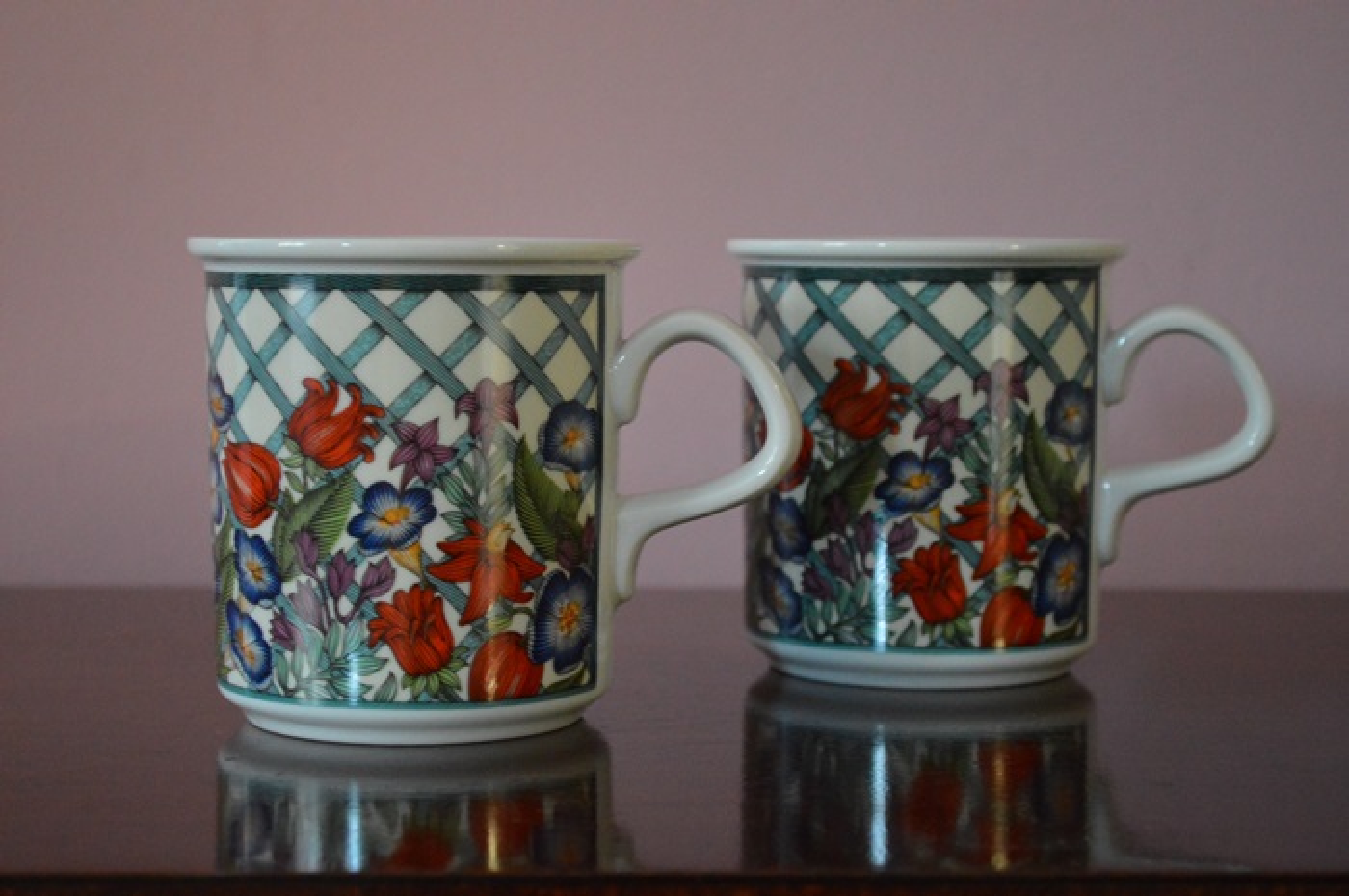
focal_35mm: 72
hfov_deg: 28.1
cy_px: 448
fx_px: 2695
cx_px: 674
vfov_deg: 18.9
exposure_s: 1/13
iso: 3200
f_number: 5.6
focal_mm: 48
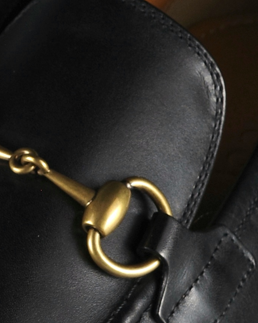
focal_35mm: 261
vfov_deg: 7.4
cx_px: -74
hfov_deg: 5.9
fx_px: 2492
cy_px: 127
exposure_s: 1/25
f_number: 6.3
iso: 100
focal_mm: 26
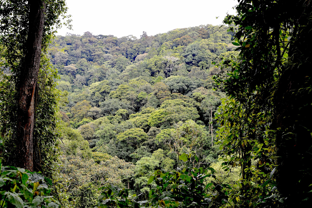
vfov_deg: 36.9
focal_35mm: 36
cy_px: 104
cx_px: 156
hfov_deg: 53.1
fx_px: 312
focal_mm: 24
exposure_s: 1/125
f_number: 5.6
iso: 400
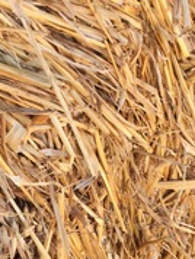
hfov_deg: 21.6
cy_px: 214
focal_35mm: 65
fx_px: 487
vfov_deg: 29.0
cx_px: -12
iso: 32
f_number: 2.2
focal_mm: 4.15
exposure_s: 1/267
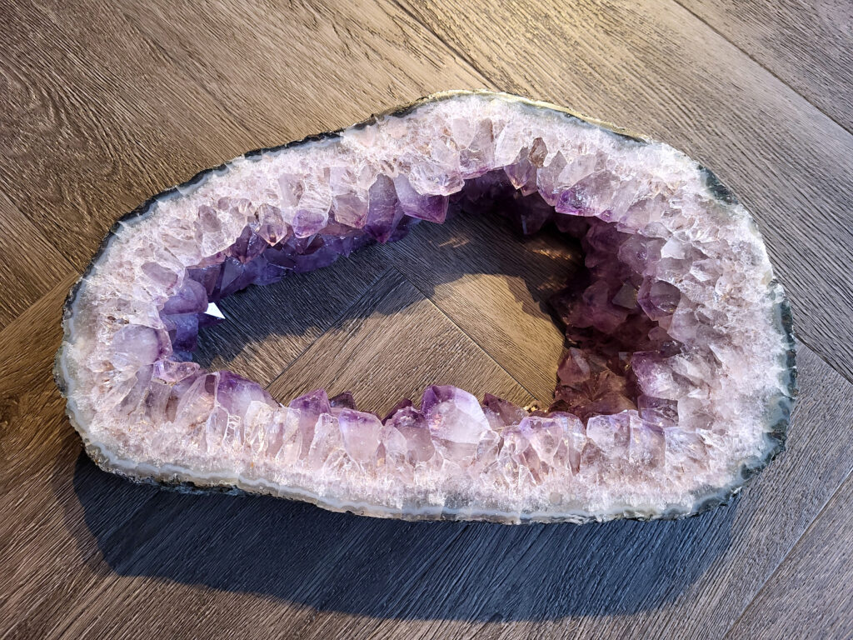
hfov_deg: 67.3
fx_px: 641
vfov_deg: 53.1
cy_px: 320
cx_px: 426
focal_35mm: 26
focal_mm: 5.4
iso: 320
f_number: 1.8
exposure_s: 1/100
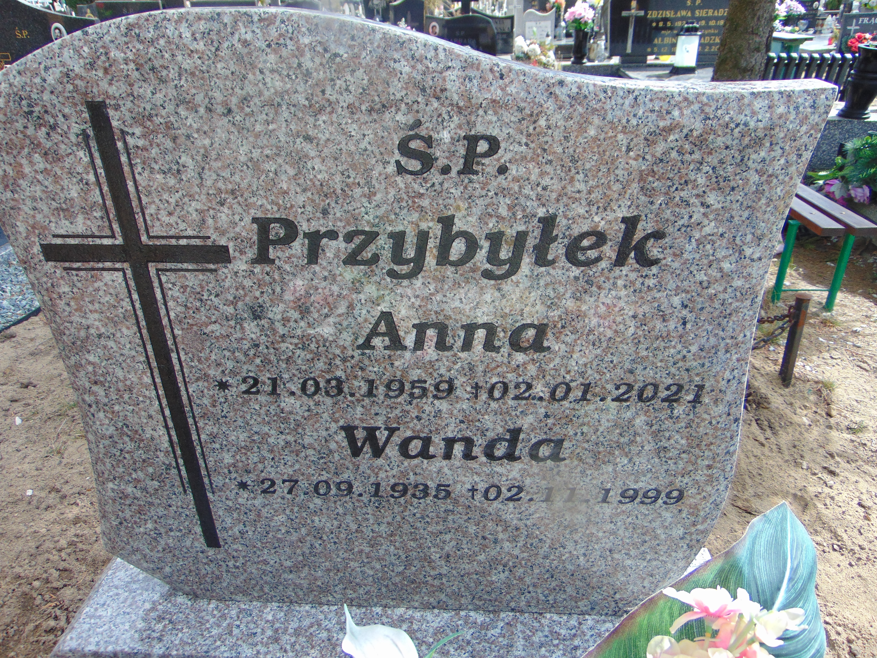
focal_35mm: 25
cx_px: 438
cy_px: 329
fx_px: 633
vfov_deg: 54.9
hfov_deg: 69.4
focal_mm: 4.5
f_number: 3
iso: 80
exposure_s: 1/500
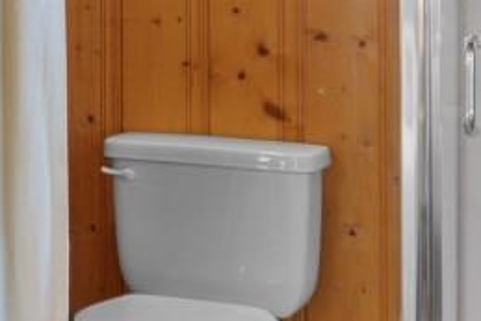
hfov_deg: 14.0
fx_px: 1337
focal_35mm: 100
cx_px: -680
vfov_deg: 13.4
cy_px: -39
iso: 100
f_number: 4.8
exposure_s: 1/8
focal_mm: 11
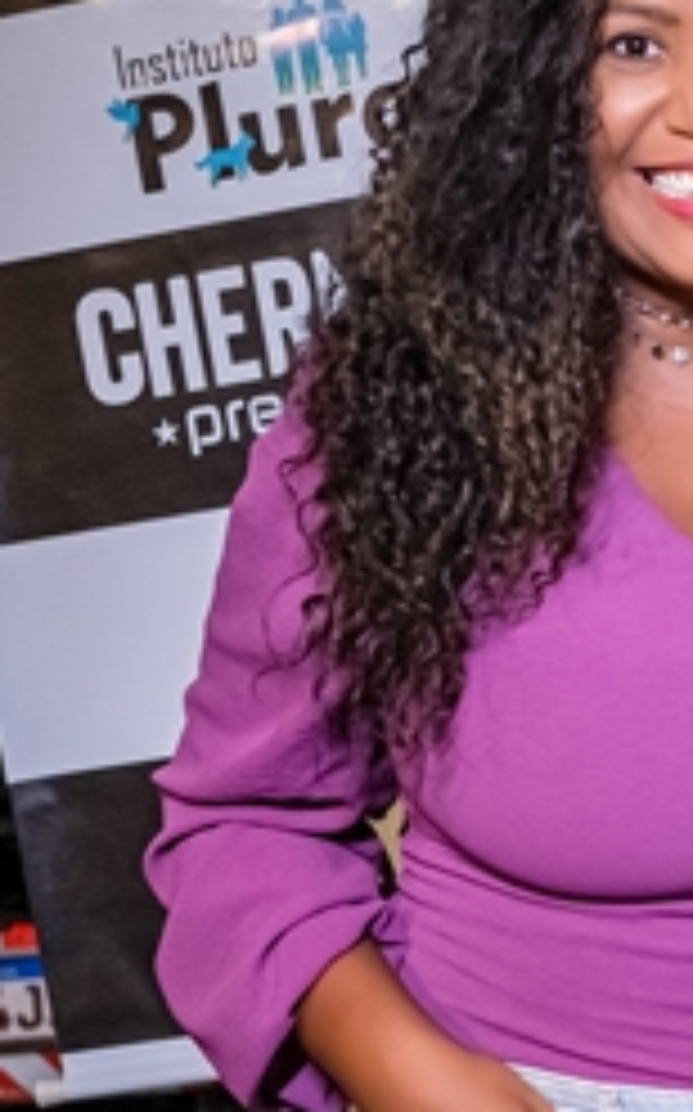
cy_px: 675
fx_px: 3330
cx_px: 880
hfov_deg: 11.6
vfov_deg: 18.9
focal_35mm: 110
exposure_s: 1/320
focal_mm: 24
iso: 2500
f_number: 2.8
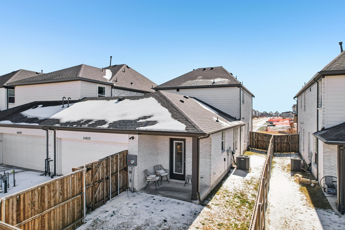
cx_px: 172
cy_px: 115
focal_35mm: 22
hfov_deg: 78.6
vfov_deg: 57.2
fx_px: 211
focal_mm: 8.4
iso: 110
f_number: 2.8
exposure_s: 1/2500
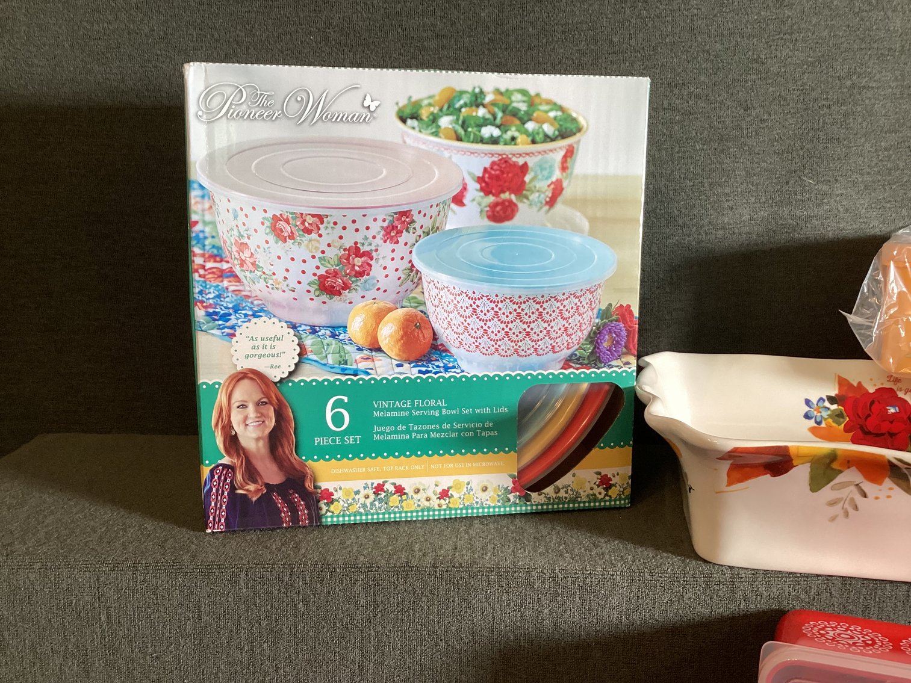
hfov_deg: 58.3
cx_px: 456
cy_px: 342
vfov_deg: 45.4
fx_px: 816
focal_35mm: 31
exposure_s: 1/60
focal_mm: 3.3
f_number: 2.4
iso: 160
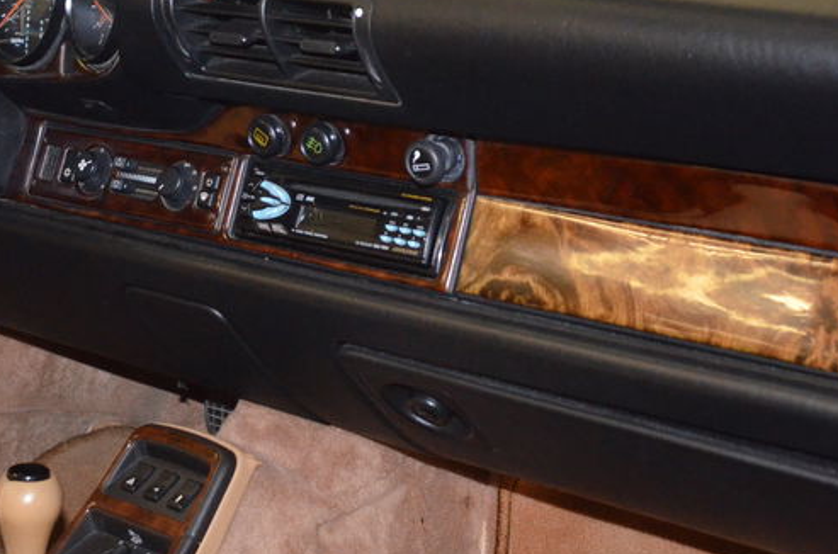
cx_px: 343
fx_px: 1881
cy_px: 92
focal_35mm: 81
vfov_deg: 16.6
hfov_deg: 25.1
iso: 3200
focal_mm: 26
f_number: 3.8
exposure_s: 1/60
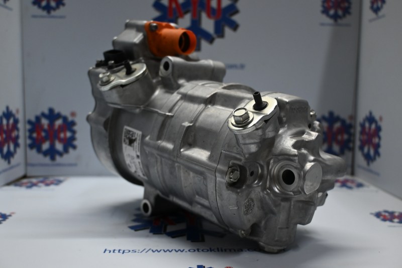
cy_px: 134
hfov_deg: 53.1
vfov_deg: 36.9
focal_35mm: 36
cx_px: 201
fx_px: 402
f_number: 4.2
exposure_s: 1/125
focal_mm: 24
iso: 720
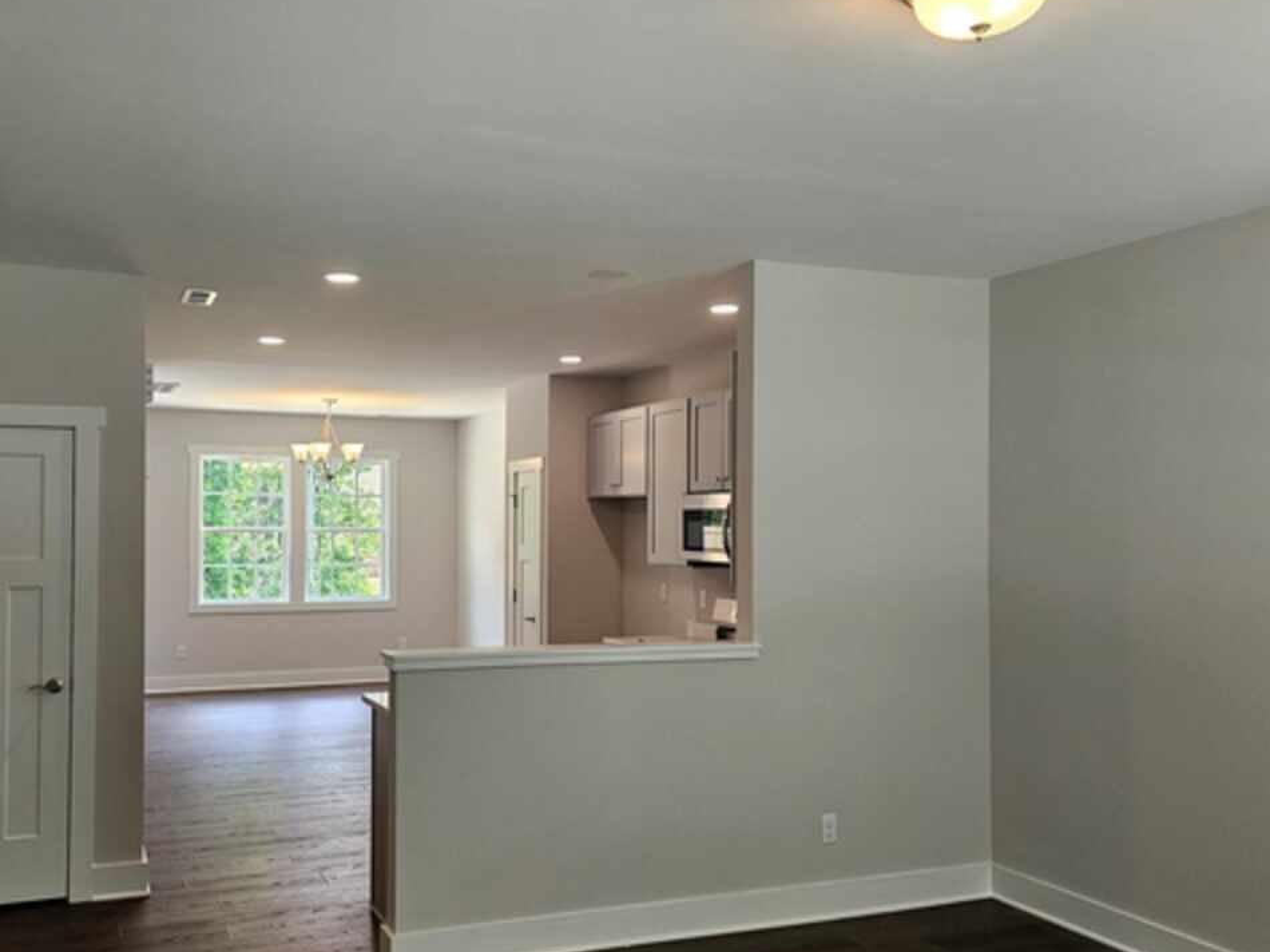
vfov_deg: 45.4
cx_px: 492
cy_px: 516
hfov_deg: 57.8
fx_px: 1137
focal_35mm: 31
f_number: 1.7
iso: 80
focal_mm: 6.3
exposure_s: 1/120
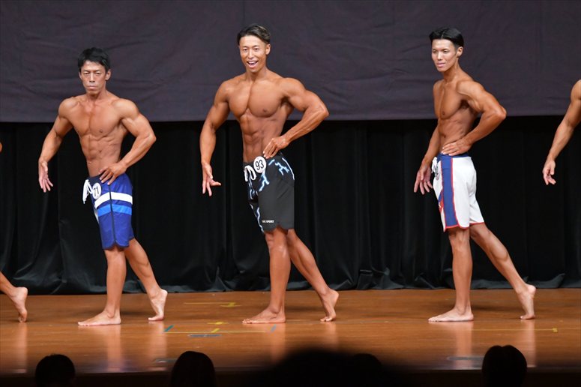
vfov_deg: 5.4
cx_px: 290
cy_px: 194
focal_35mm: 255
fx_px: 4113
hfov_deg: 8.1
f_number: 5.6
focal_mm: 170
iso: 5000
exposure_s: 1/400
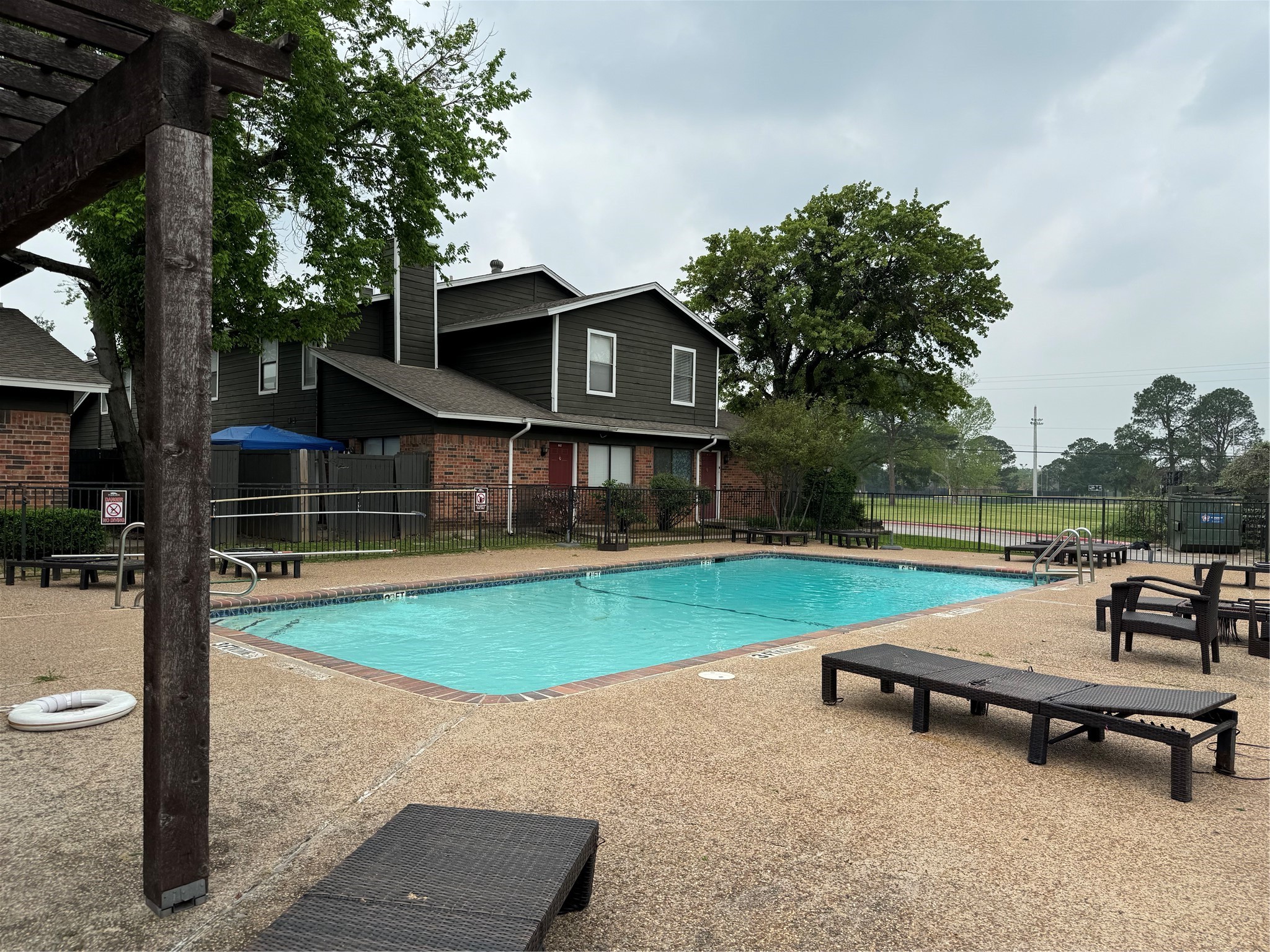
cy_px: 476
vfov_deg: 56.8
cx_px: 635
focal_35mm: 24
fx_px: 881
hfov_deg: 71.6
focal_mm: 6.86
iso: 80
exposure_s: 1/2604
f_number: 1.78
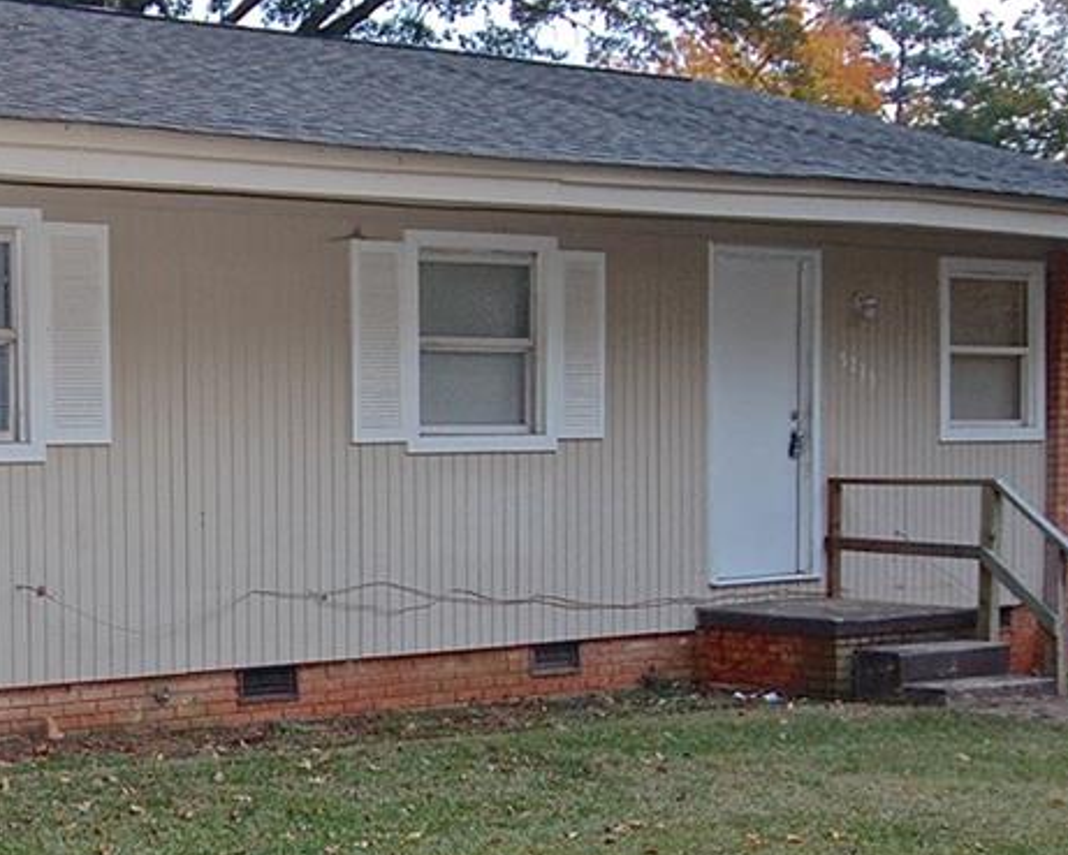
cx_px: 28
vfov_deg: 20.4
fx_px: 2371
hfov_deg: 24.4
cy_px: 558
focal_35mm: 75
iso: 800
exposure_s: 1/60
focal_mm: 24
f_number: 4
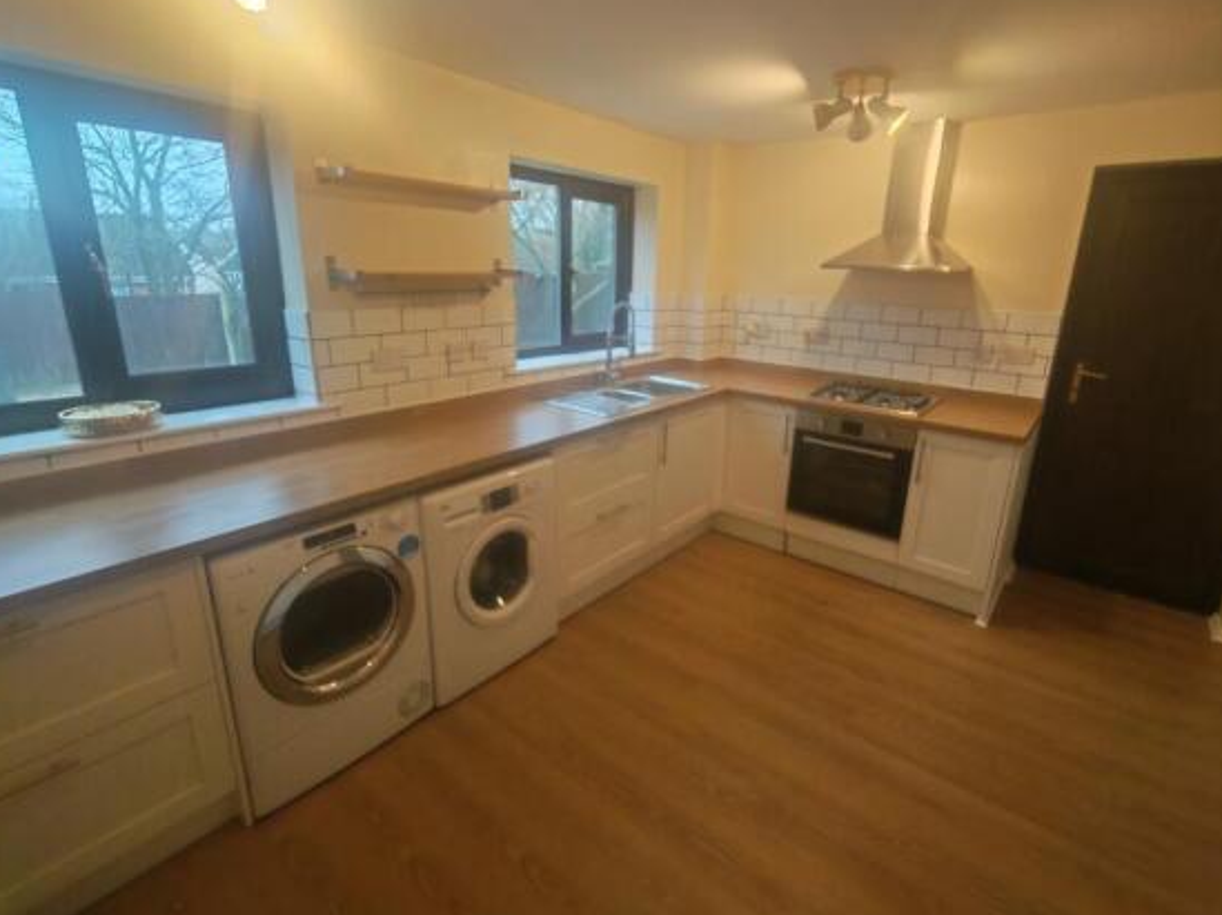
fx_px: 600
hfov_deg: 91.1
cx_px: 622
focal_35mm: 17
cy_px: 440
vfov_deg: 74.6
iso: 114
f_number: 2.2
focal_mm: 1.96
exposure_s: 1/33.3
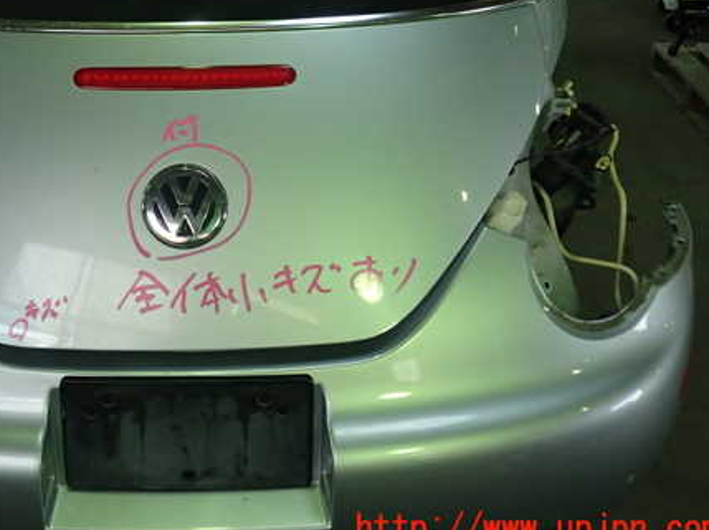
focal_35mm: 42
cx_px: 233
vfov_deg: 34.0
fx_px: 860
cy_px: 178
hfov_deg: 44.1
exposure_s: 1/125
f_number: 2.3
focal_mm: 5.5
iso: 200
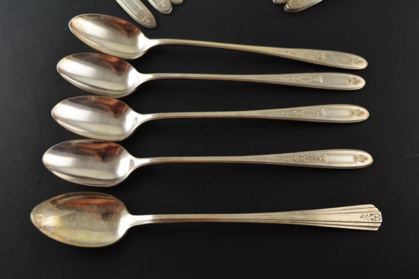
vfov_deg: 36.9
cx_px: 210
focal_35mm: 36
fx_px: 419
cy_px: 140
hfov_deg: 53.1
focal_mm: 24
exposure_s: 1/100
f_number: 5
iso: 400
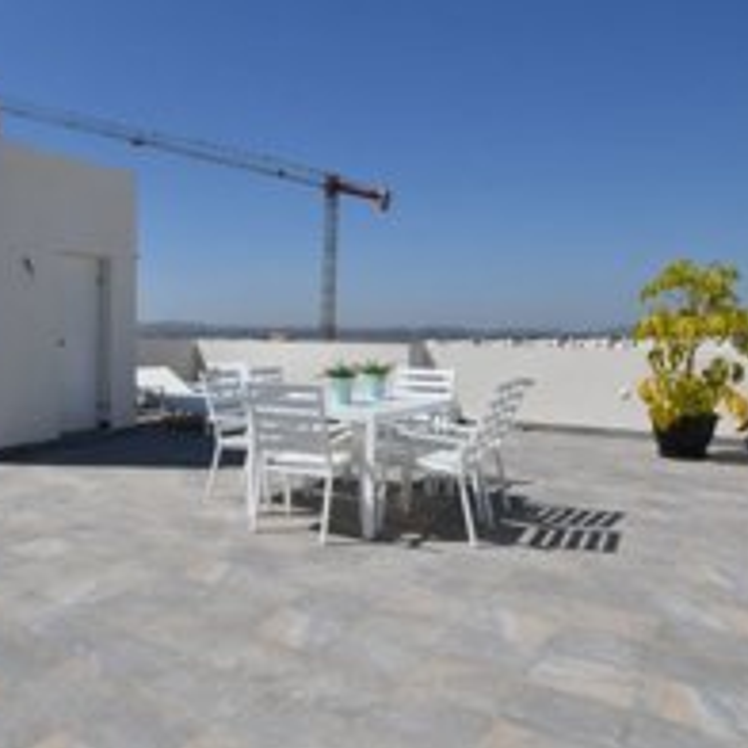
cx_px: 156
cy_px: 370
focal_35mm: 26
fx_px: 636
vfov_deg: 60.9
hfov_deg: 56.8
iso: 200
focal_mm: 10
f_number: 16
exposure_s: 1/250
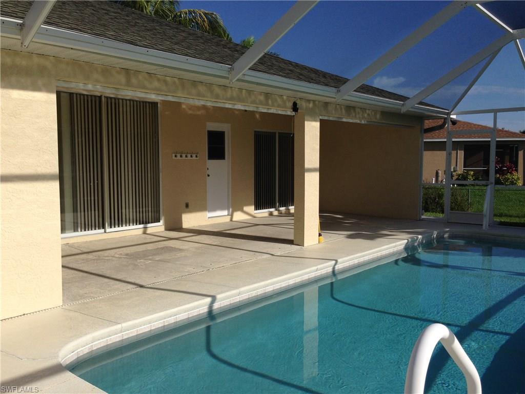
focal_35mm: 33
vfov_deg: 42.9
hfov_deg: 55.4
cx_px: 262
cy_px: 197
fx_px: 500
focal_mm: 4.12
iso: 50
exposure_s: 1/2008
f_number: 2.4
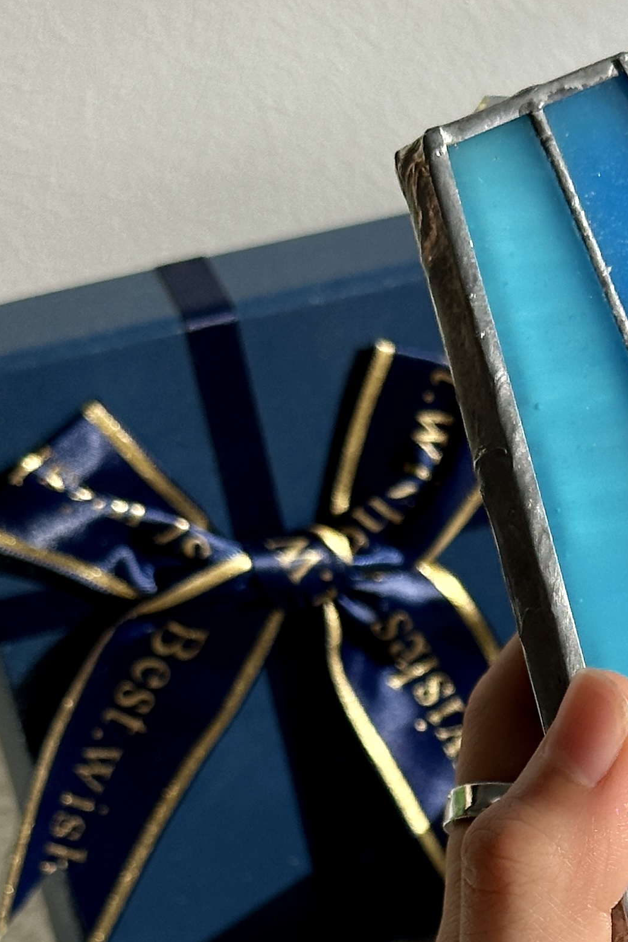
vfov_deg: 15.5
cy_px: 988
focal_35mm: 129
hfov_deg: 10.3
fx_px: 3375
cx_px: 901
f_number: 1.78
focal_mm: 6.86
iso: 64
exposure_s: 1/2358
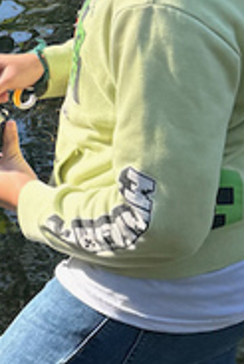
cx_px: -385
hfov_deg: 8.8
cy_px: 8
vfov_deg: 14.5
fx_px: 1410
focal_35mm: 139
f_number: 1.78
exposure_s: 1/582
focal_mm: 6.76
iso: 80
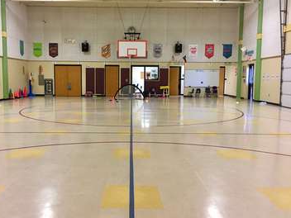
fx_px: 277
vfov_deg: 42.9
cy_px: 104
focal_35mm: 33
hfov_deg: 55.2
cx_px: 131
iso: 64
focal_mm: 4.15
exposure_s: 1/15
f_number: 2.2
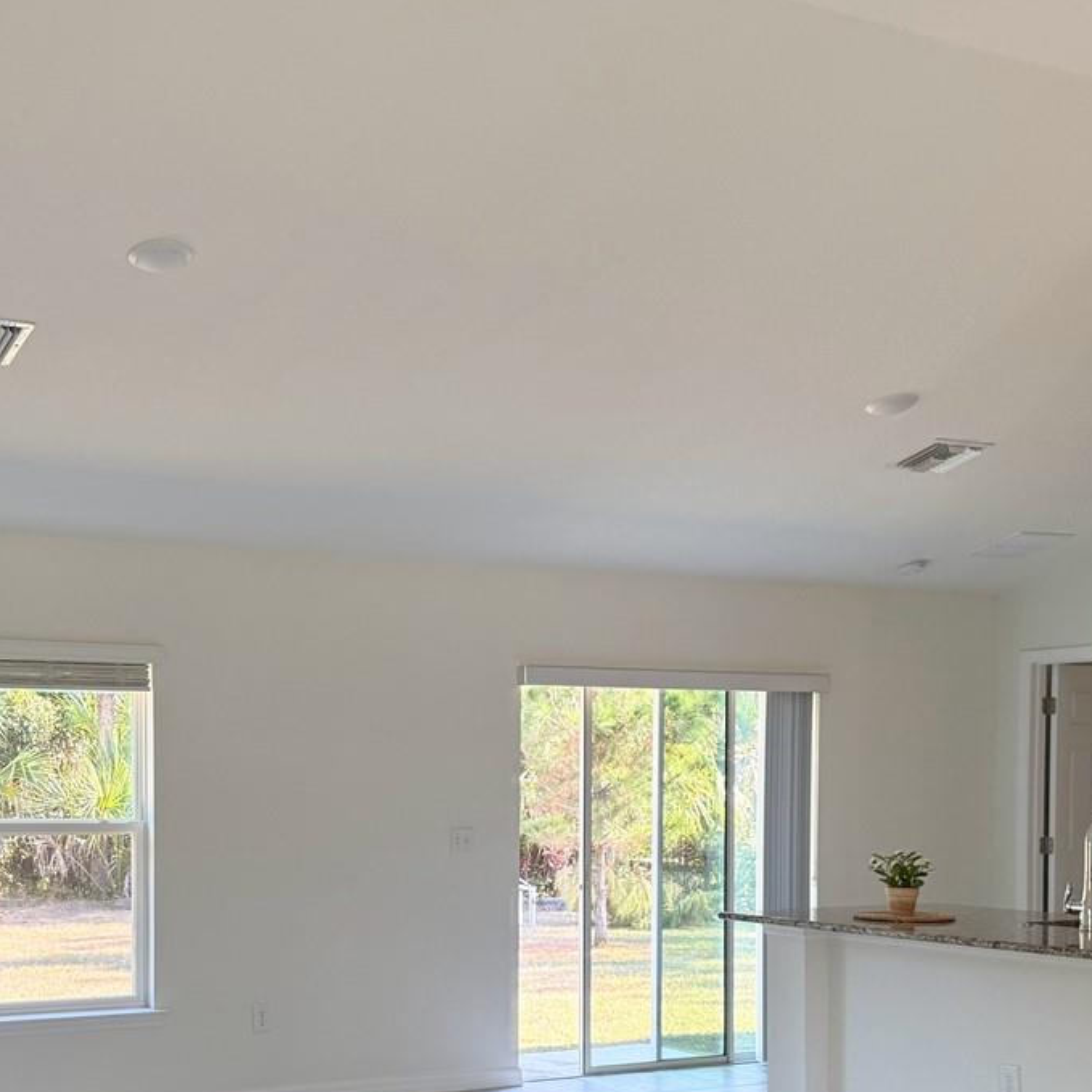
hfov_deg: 33.7
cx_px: 357
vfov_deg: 33.3
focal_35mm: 50
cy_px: 820
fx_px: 1785
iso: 100
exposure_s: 1/155
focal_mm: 6.76
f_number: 1.78
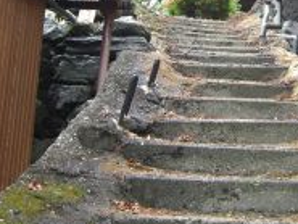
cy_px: 27
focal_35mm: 74
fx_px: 637
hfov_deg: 25.9
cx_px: 235
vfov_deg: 19.6
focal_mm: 6.2
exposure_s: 1/60
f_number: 2.7
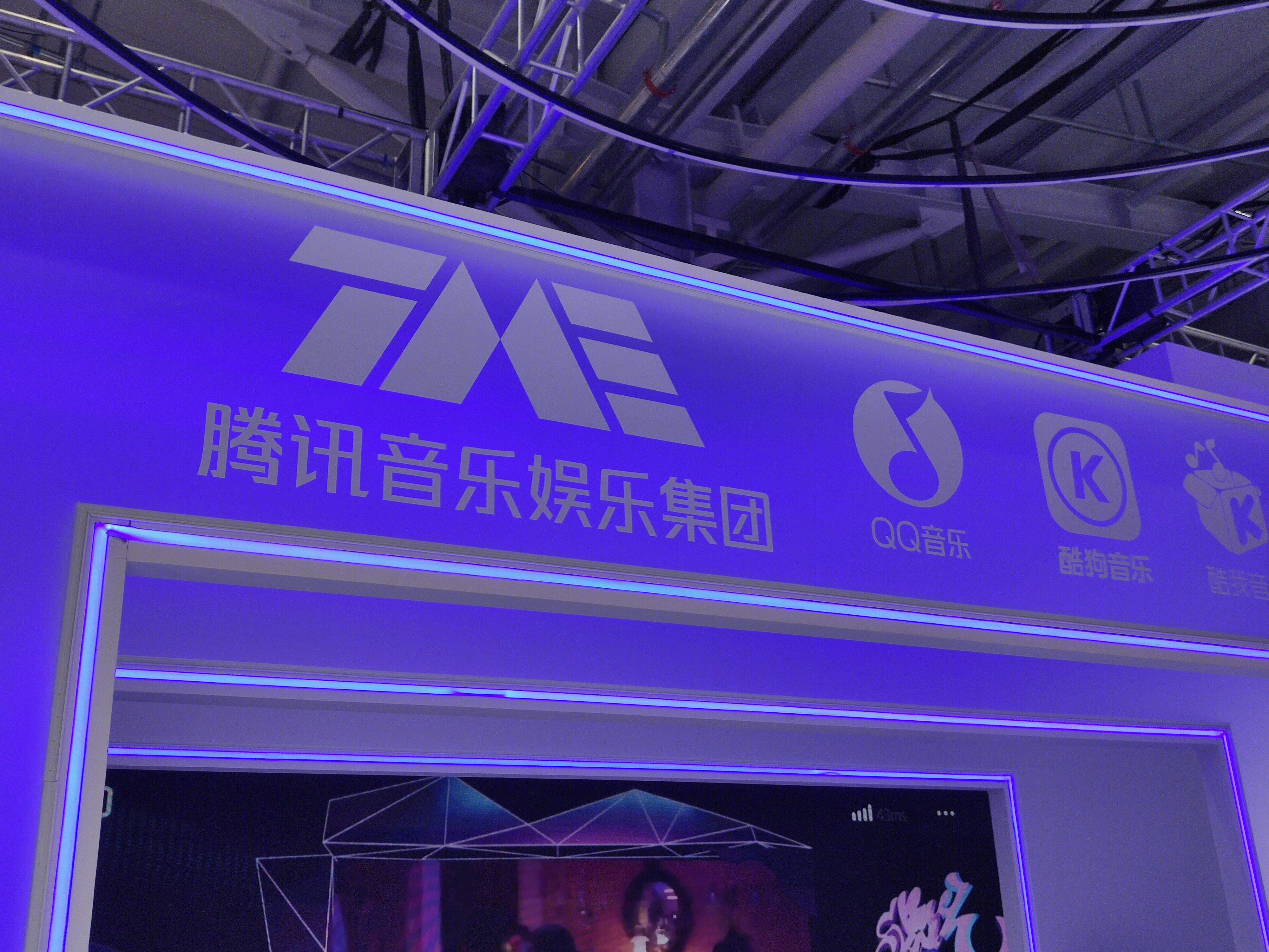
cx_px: 634
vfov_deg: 42.9
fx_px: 1210
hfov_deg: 55.4
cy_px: 476
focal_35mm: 33
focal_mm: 4.75
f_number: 1.75
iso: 112
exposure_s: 1/474
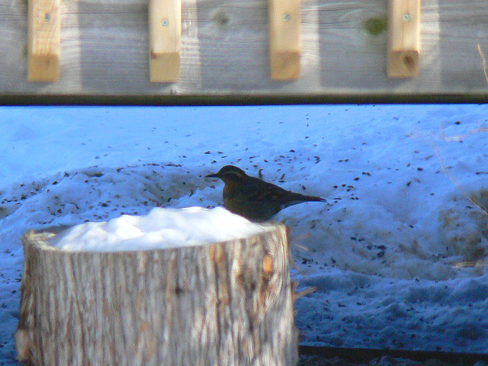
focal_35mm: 420
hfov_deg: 4.7
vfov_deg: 3.5
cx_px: 244
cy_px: 183
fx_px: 5921
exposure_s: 1/400
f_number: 5.6
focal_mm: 88.8
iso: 200
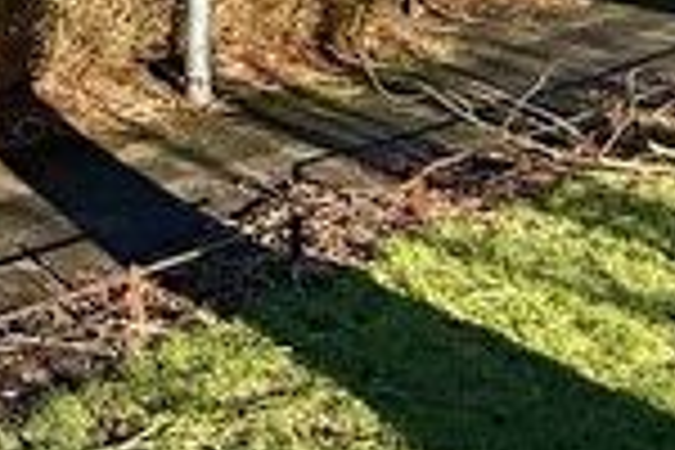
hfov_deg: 16.7
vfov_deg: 17.9
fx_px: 1275
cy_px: -223
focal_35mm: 68
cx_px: -824
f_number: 2.2
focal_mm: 2.22
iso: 50
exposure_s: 1/779
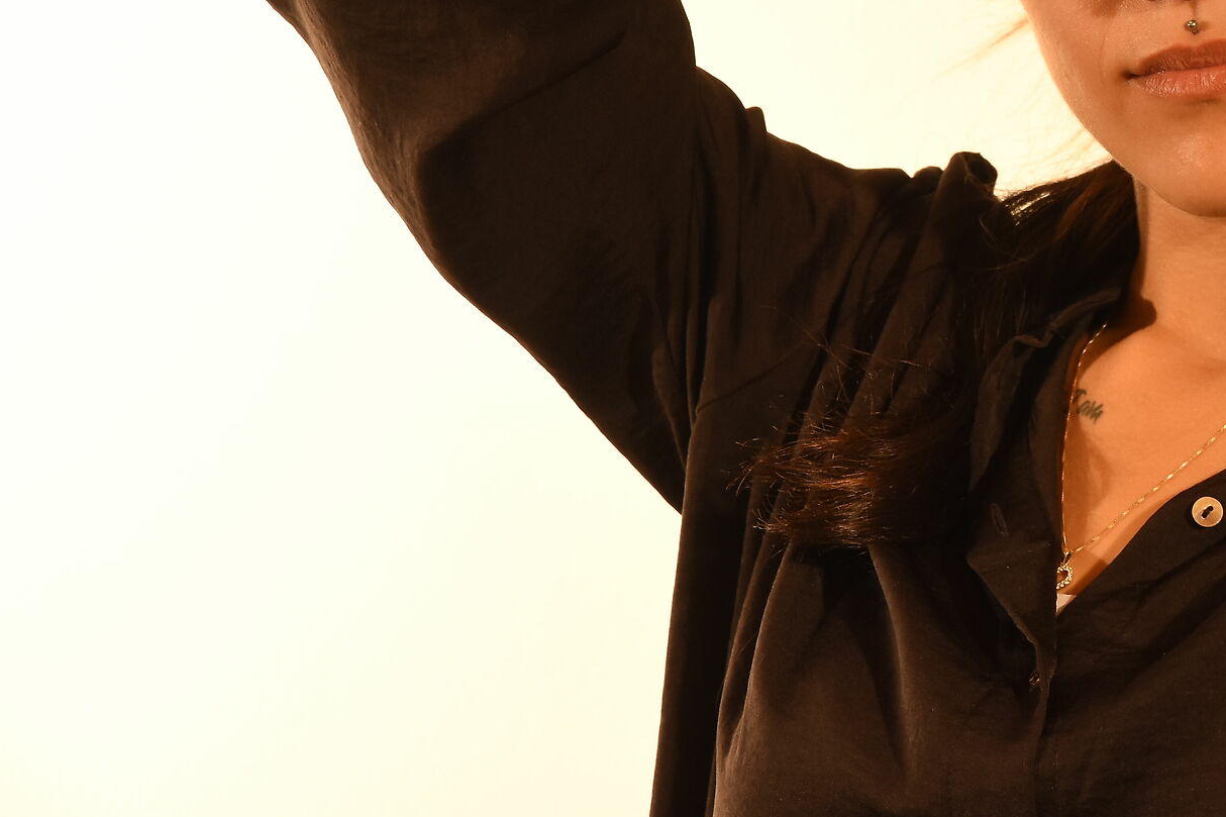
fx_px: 5856
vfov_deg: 7.9
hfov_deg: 11.8
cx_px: 1206
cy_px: 24
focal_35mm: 172
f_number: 5.6
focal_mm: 58
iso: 640
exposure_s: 1/160
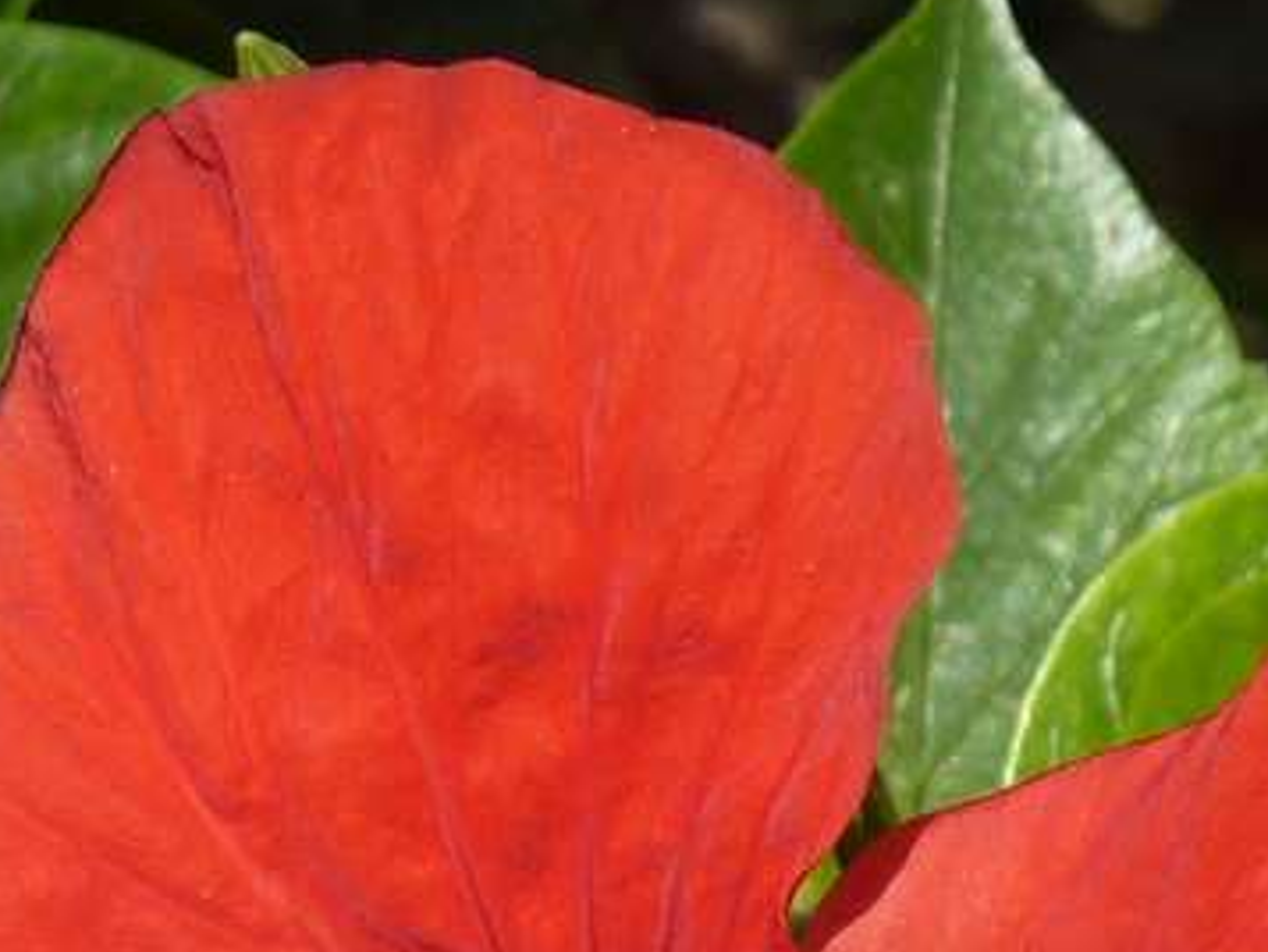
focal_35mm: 878
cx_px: 1105
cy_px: 1524
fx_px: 32172
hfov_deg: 2.3
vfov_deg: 1.7
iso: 80
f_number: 4.5
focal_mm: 32.1
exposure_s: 1/400
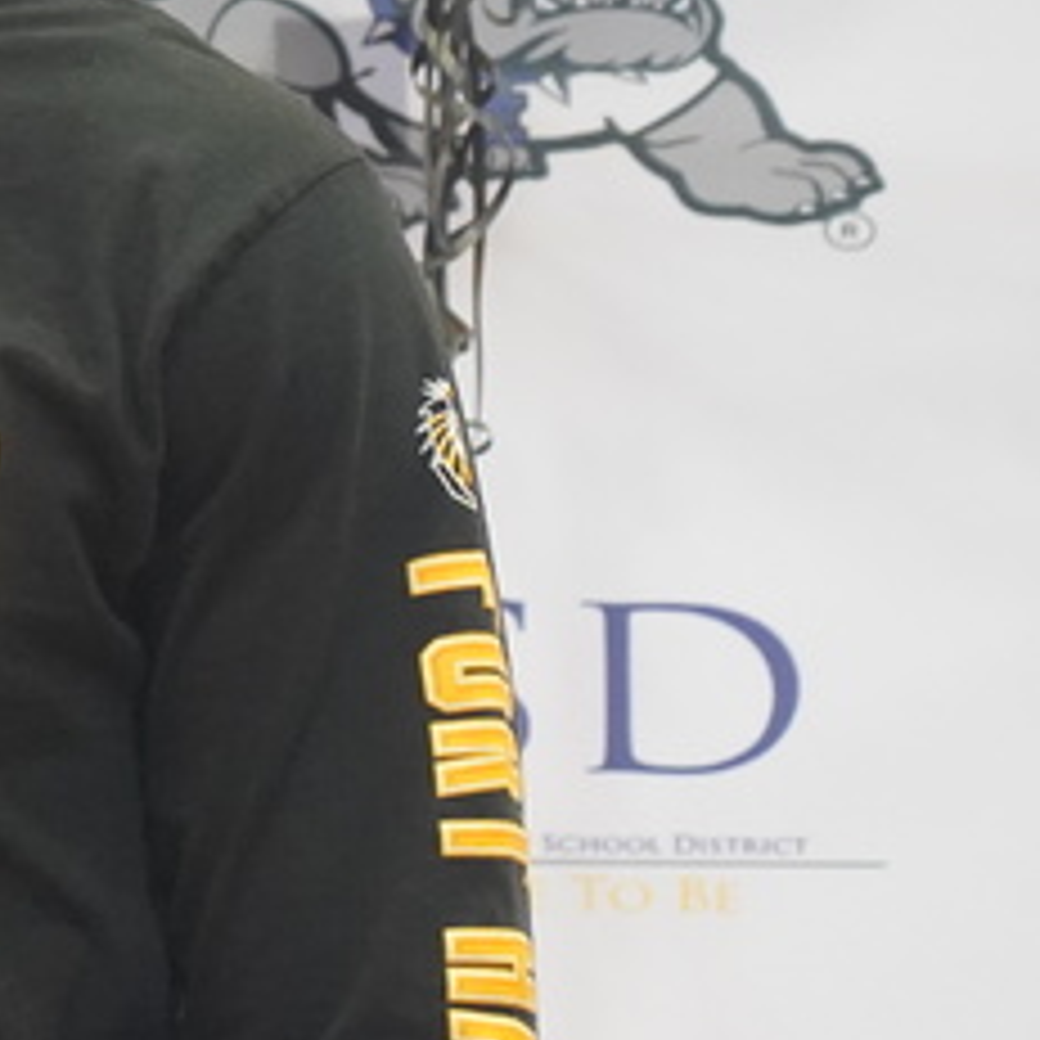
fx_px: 13460
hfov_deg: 4.4
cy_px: 430
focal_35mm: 396
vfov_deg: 4.4
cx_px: -725
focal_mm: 105
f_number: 4
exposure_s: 1/160
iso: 5000
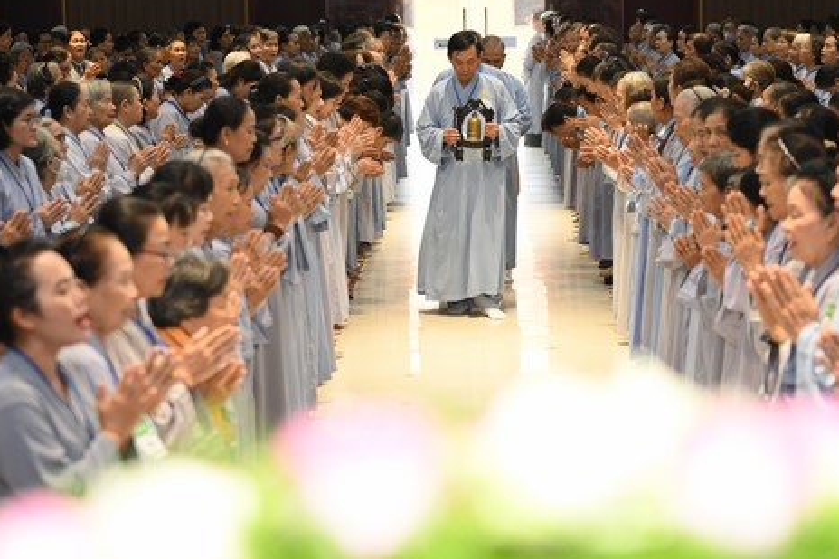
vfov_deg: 14.0
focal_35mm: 98
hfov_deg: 20.8
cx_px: 470
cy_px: 282
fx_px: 2283
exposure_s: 1/125
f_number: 3.2
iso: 1250
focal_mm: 70
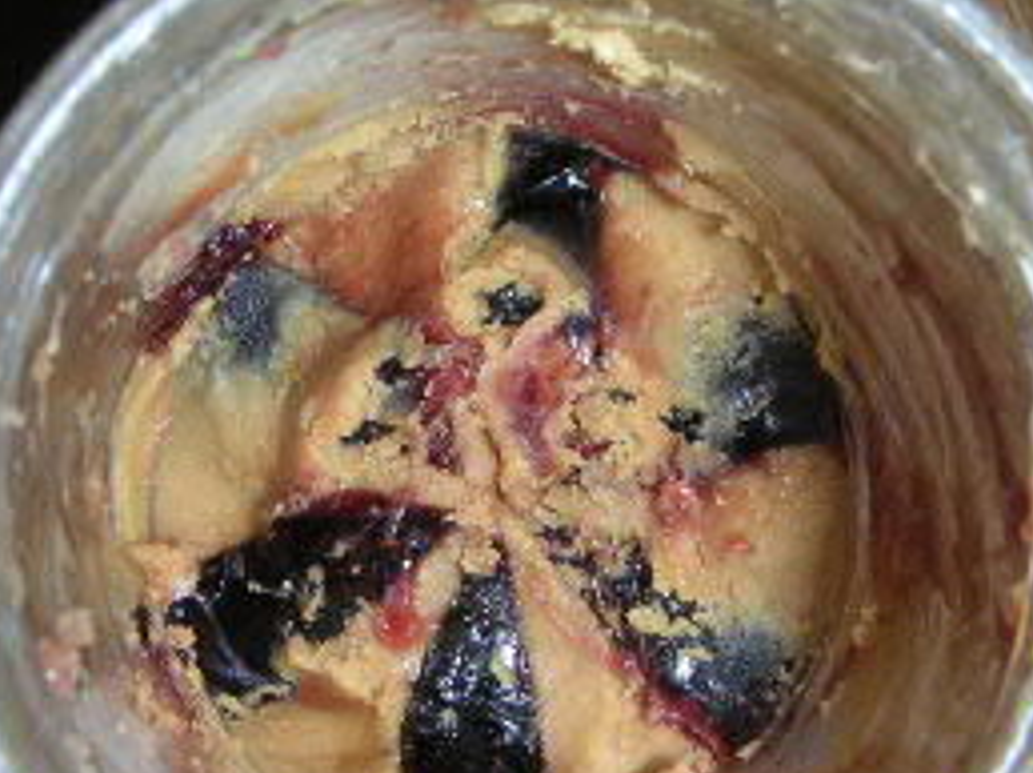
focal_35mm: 59
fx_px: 1759
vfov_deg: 24.8
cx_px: 525
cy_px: 405
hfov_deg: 32.7
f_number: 6.7
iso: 160
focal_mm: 6
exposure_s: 1/45
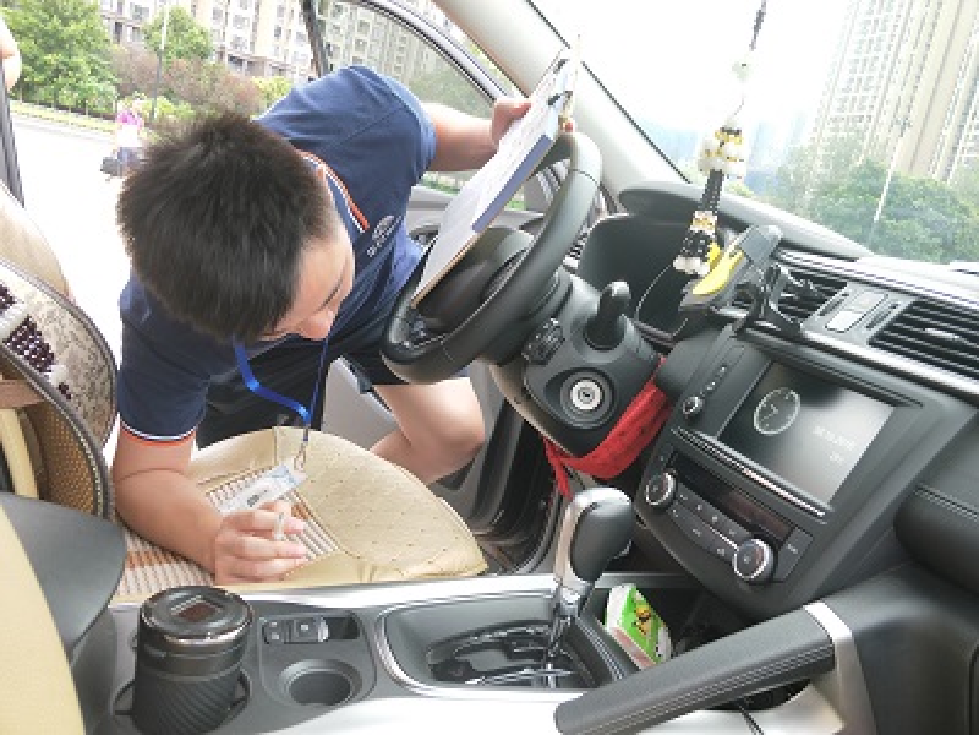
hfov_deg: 69.4
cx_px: 490
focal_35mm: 25
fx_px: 707
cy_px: 368
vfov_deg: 54.9
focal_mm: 4.27
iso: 75
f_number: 1.7
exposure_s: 1/100
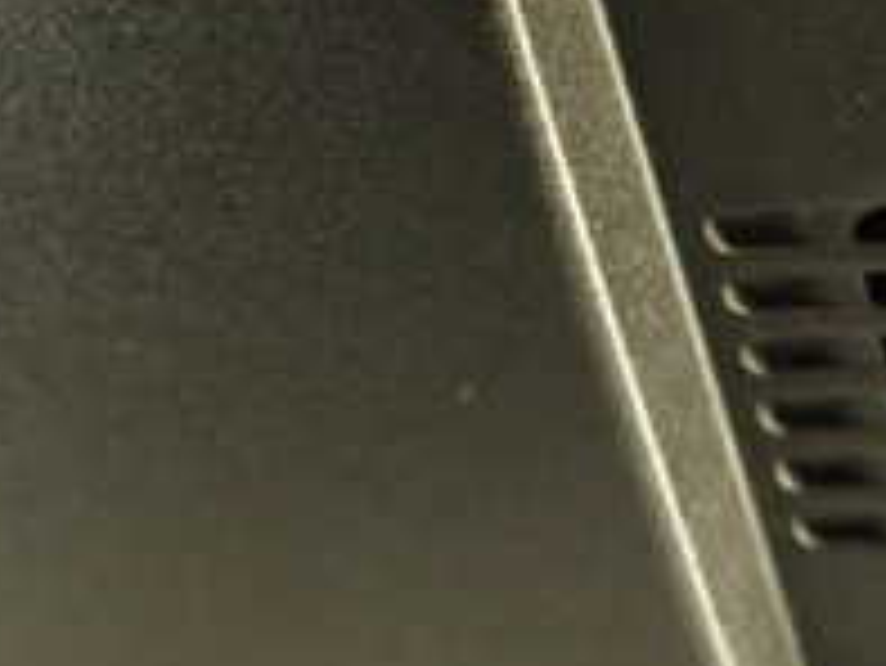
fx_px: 1946
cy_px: -198
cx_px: 54
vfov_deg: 18.1
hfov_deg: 24.7
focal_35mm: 76
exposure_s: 1/30
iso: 400
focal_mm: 4.5
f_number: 2
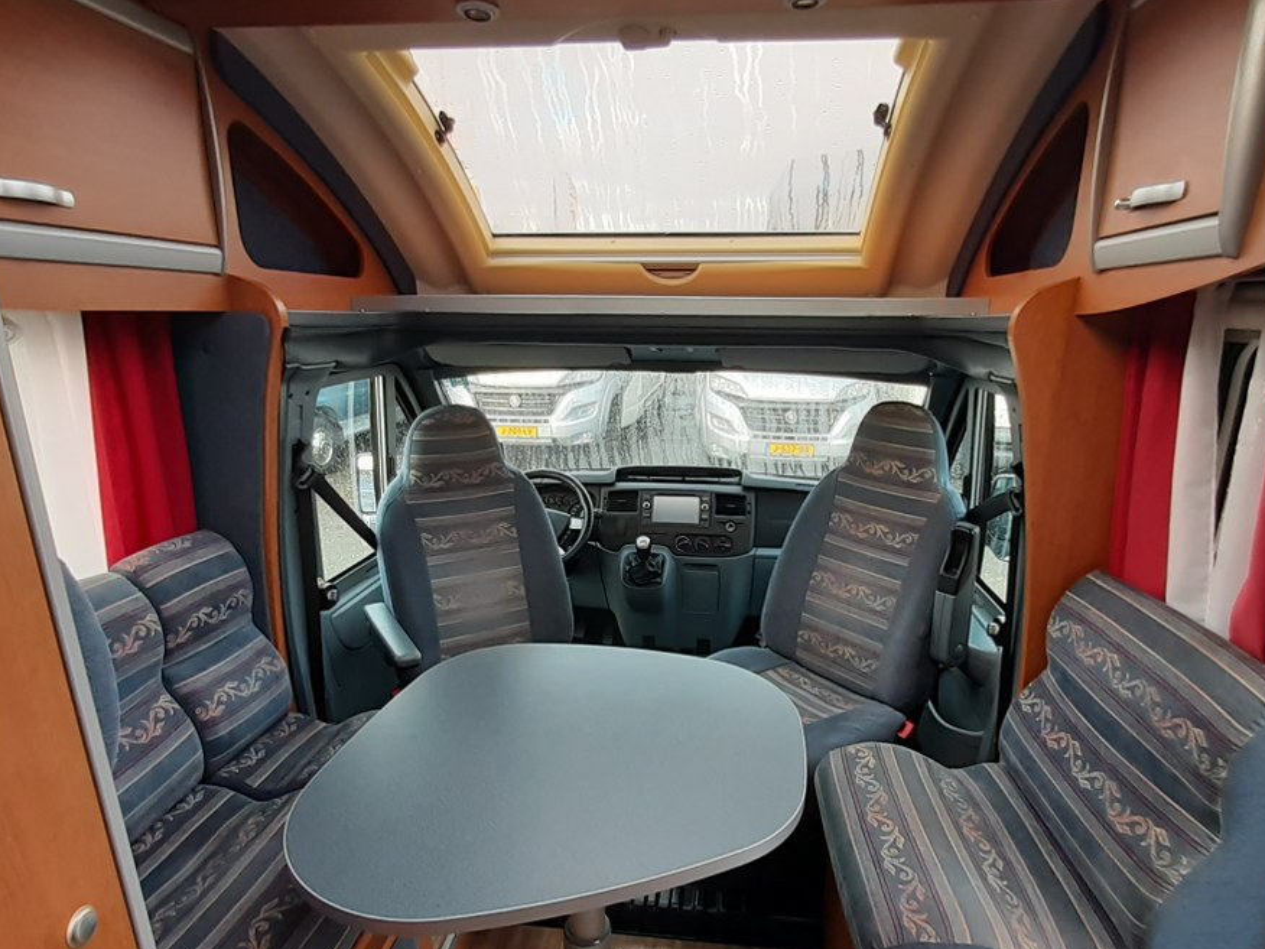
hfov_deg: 84.7
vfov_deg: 68.3
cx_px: 635
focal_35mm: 19
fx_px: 694
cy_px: 542
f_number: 2.2
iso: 40
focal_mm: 1.13
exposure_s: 1/40
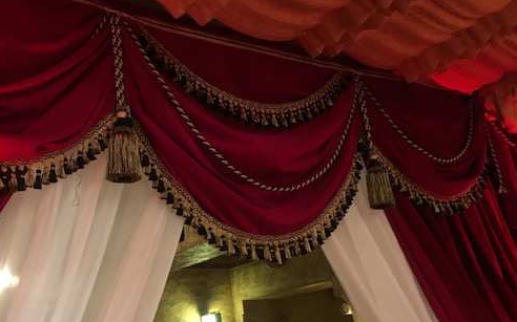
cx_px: 190
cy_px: 157
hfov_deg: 48.8
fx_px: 563
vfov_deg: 32.0
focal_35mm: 40
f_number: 2.2
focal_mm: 4.15
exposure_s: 1/17
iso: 400
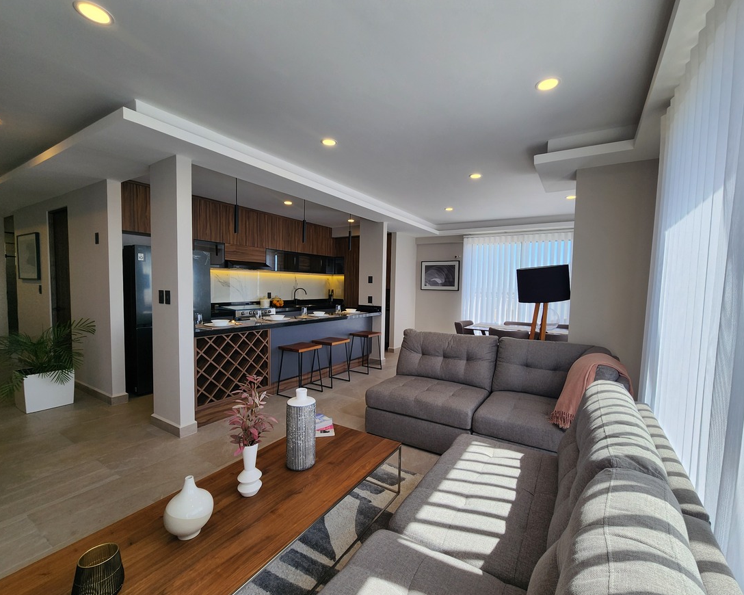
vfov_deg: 87.9
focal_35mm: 14
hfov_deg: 100.6
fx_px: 308
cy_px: 306
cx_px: 390
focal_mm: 2.2
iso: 50
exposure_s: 1/428
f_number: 2.2
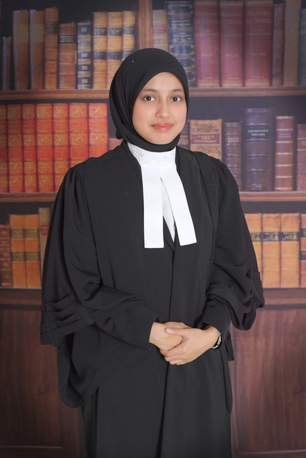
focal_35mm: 55
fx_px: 700
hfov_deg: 24.7
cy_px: 229
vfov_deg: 36.2
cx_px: 153
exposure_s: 1/200
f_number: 6.3
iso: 1000
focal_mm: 55
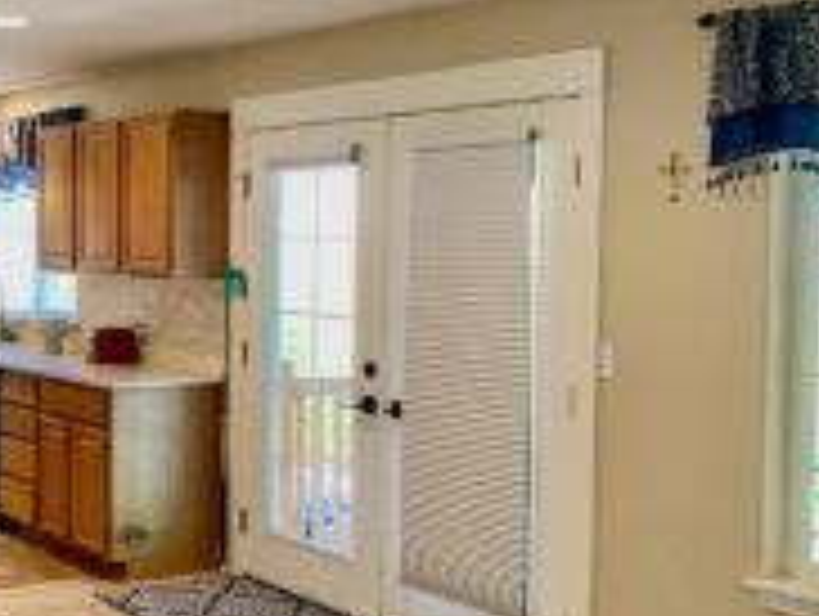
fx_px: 1350
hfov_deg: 31.7
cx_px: 45
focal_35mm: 57
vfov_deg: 25.7
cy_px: 274
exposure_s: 1/60
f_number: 1.8
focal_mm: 4.25
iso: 100
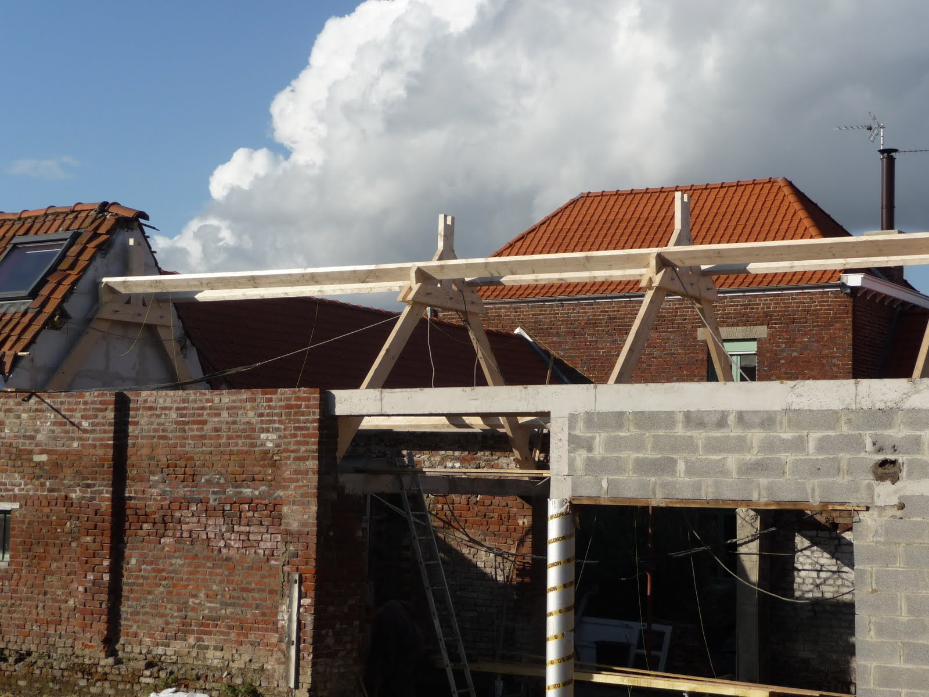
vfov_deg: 21.9
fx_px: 1798
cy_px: 348
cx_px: 464
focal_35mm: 67
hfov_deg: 29.0
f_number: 4.5
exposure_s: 1/800
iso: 100
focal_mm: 11.3
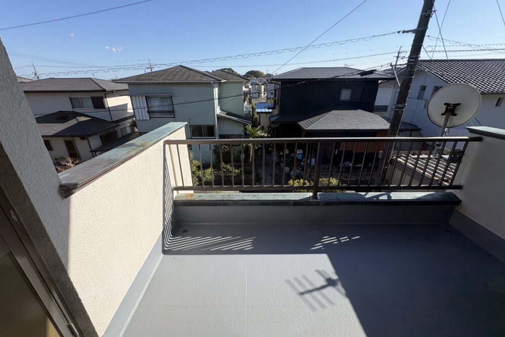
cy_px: 171
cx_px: 247
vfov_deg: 77.3
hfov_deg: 100.4
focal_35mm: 15
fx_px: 210
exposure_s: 1/1126
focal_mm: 2.22
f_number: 2.2
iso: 40
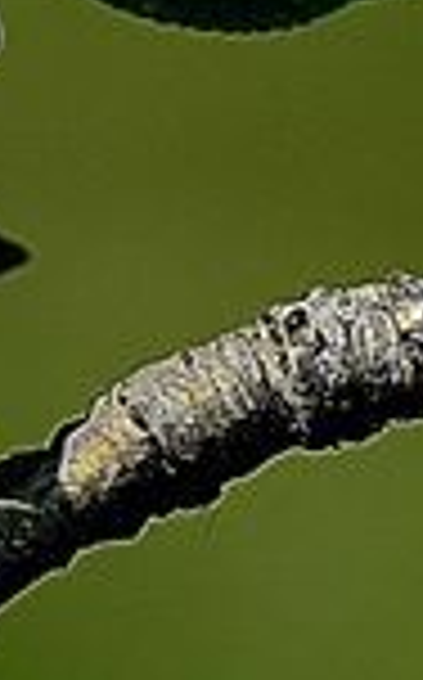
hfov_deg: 0.8
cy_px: 59
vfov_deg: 1.3
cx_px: -1184
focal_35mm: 1602
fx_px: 29642
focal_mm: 155
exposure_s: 1/400
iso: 125
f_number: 6.3
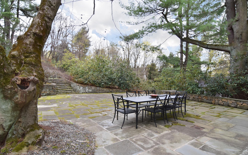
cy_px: 79
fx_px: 119
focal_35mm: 18
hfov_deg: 92.6
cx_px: 129
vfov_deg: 66.4
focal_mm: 11
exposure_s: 1/200
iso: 640
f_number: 8
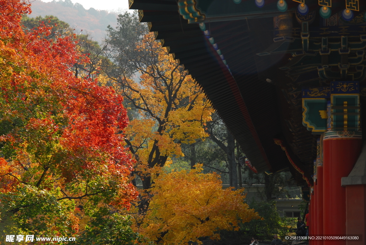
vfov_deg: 13.1
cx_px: 183
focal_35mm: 105
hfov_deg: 19.4
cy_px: 122
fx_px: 1069
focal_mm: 70
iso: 100
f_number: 6.3
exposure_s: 1/160
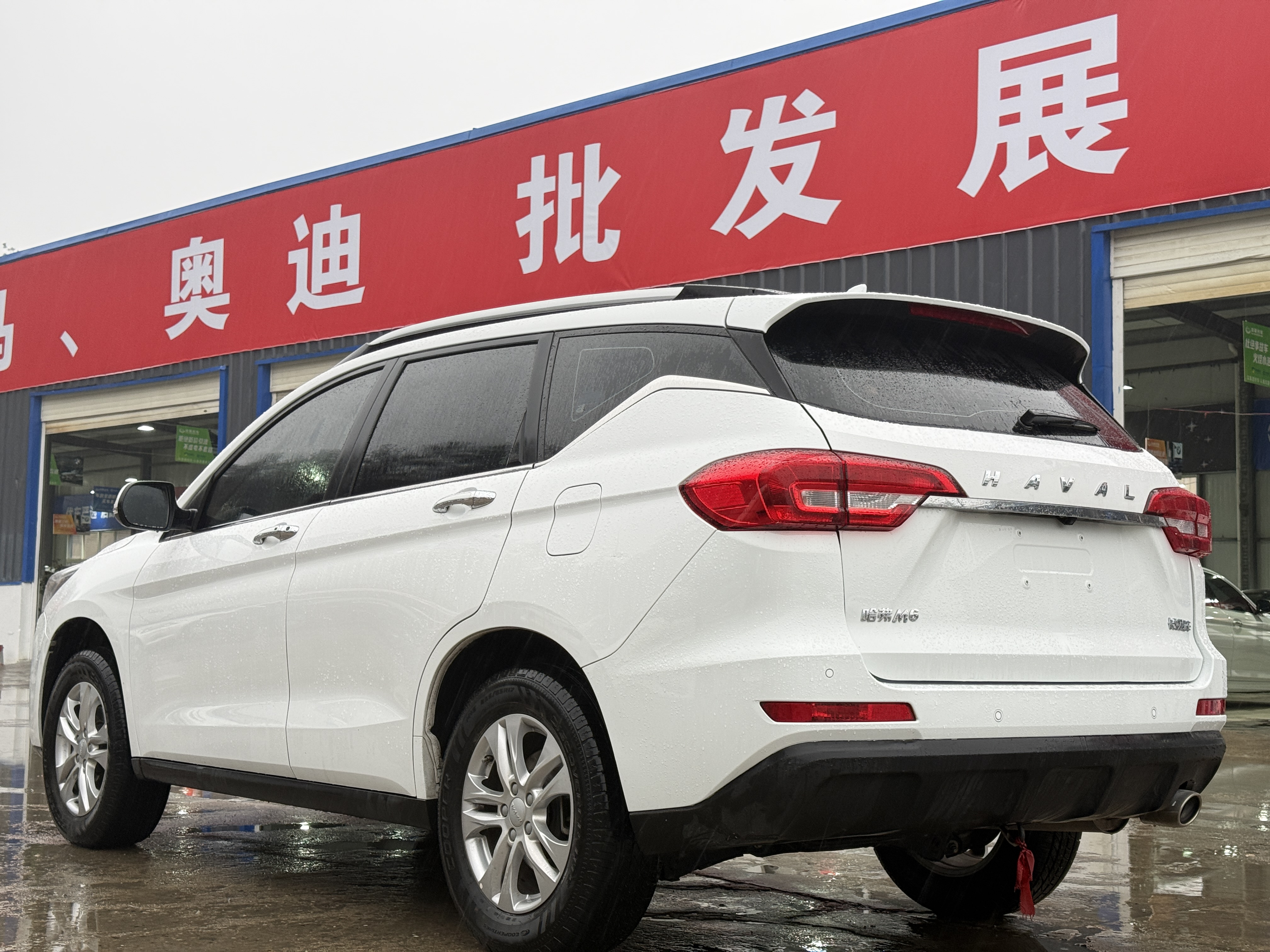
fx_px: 1761
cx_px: 635
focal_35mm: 48
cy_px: 476
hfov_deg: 39.7
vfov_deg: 30.3
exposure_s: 1/50
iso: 64
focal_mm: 6.76
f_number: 1.78
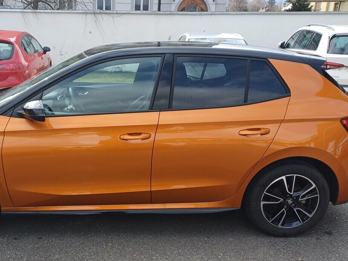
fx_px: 392
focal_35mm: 39
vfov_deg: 36.7
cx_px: 115
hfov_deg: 47.1
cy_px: 157
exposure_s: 1/426
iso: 50
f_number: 1.8
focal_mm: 4.65
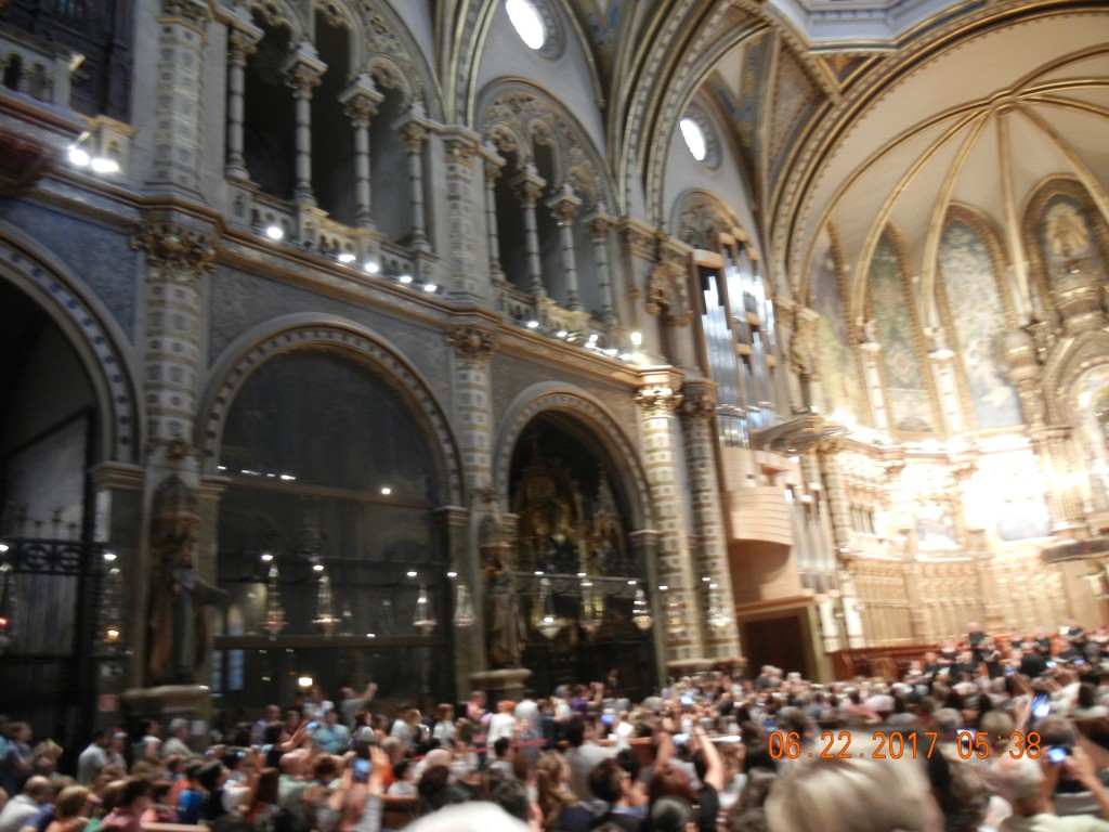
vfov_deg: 46.8
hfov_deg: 60.0
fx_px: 961
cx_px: 554
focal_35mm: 30
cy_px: 416
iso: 400
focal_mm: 5.4
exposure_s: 1/5
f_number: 3.5
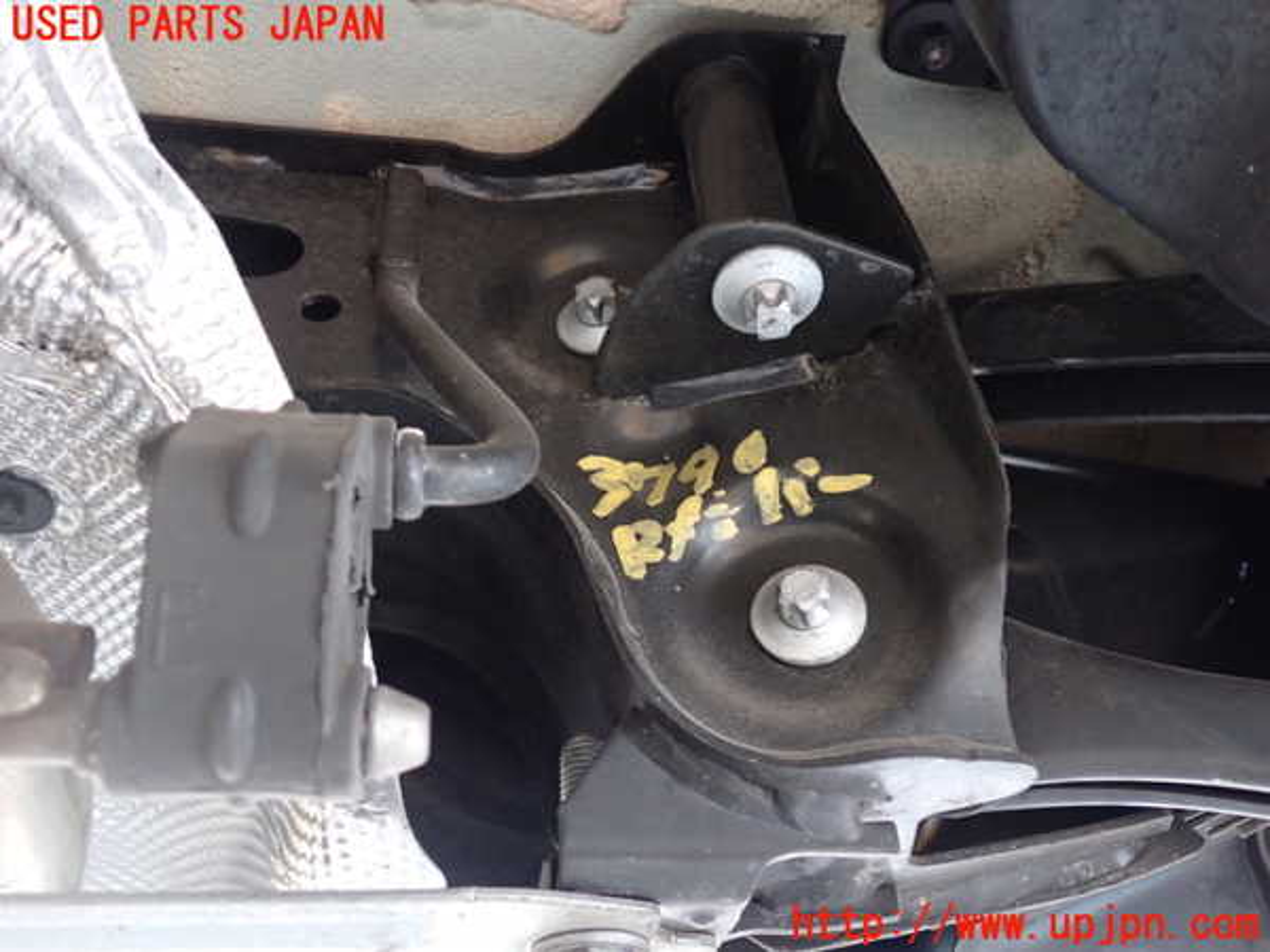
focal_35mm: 30
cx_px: 635
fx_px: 1101
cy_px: 476
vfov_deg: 46.8
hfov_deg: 60.0
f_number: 2.3
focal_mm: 5.4
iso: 800
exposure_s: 1/15
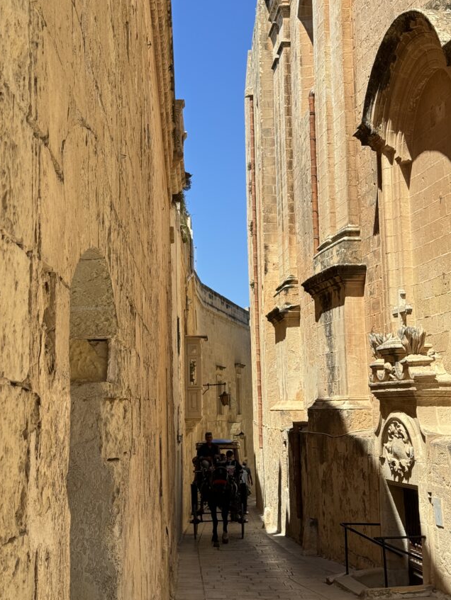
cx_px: 186
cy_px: 310
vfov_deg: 33.2
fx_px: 1007
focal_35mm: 58
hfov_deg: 25.2
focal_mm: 6.76
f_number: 1.78
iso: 64
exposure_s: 1/3817
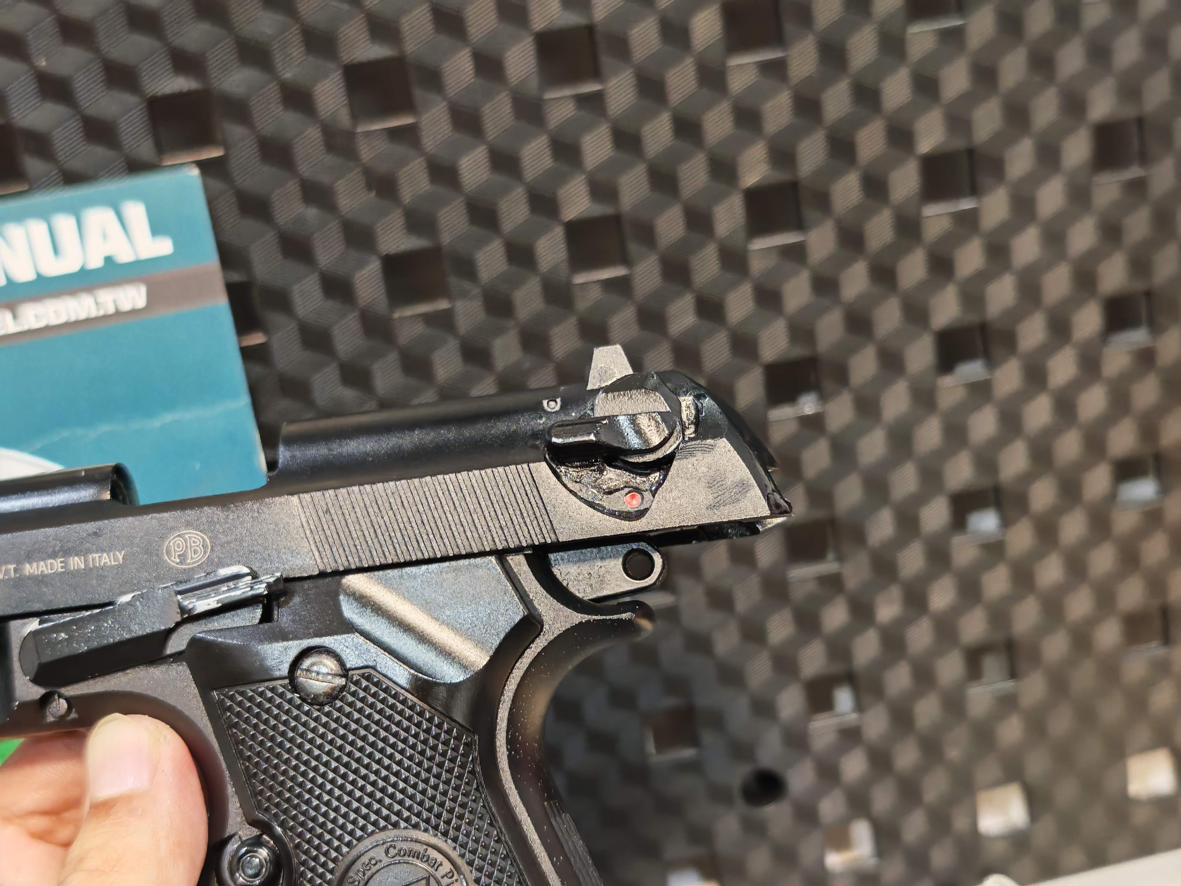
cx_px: 590
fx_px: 1638
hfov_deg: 39.7
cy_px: 443
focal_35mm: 48
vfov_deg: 30.3
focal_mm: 6.83
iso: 200
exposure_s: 1/33
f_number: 1.4
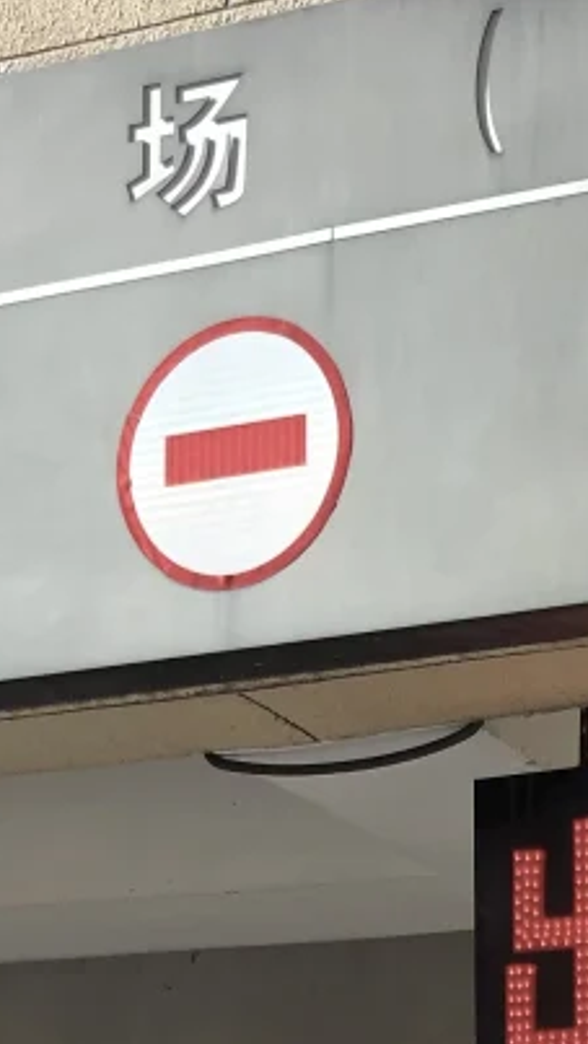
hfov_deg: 11.0
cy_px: 1565
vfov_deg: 17.6
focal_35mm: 109
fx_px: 3018
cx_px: 604
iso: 20
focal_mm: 3.99
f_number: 1.8
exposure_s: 1/348
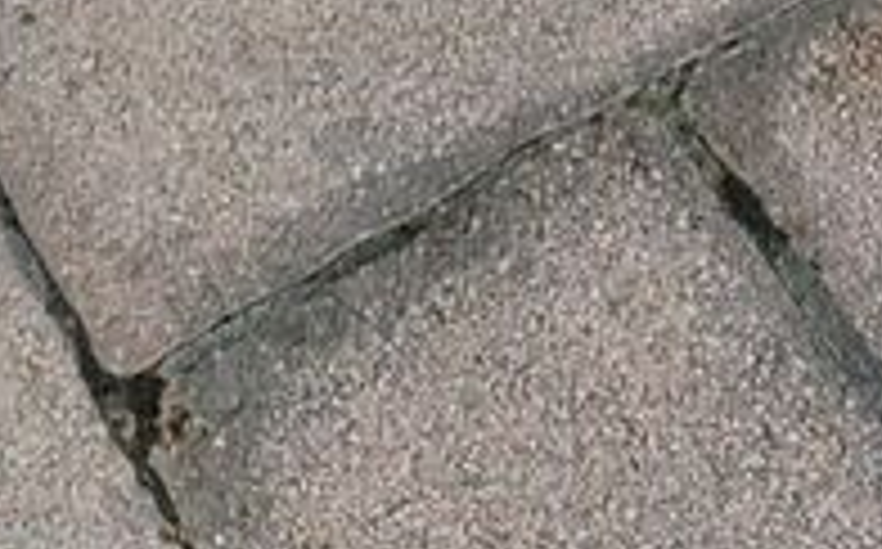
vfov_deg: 5.6
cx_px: 810
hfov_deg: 11.1
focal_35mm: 187
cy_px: -1926
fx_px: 4490
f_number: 1.9
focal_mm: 5.52
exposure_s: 1/190
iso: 100
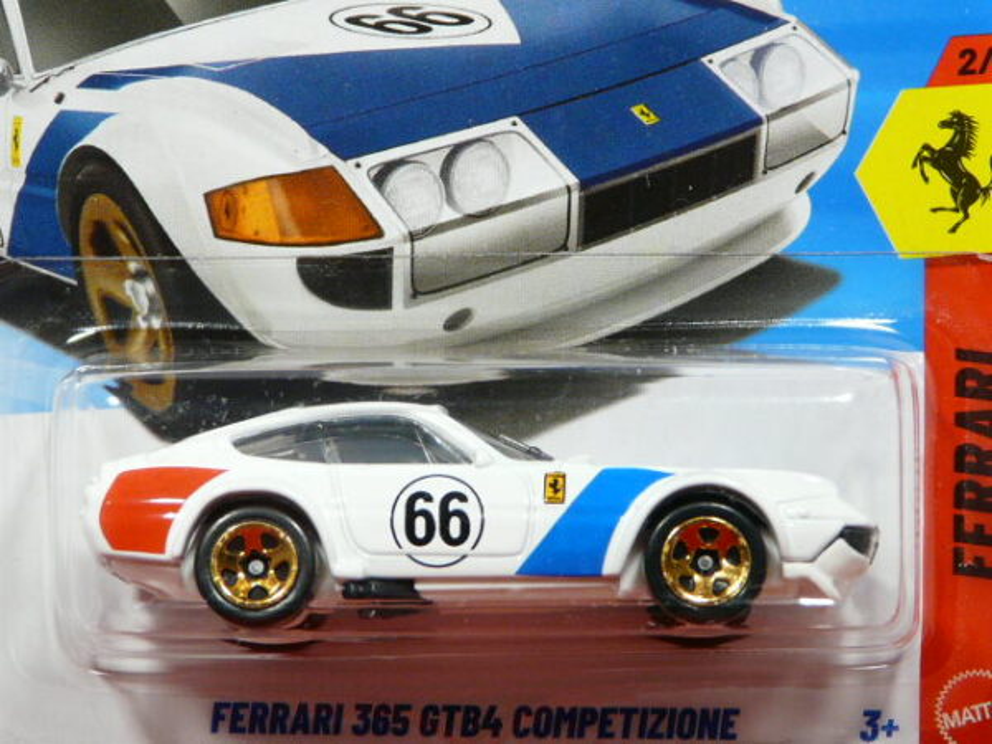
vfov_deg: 10.4
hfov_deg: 13.9
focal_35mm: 142
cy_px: 372
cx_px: 496
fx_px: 4069
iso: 200
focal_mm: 14.7
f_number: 3.6
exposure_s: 1/50
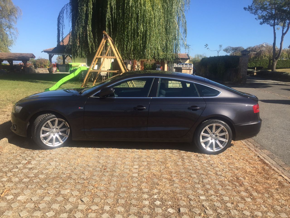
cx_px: 145
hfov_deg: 61.7
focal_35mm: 29
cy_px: 109
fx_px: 243
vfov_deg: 48.2
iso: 32
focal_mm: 4.15
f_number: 2.2
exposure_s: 1/1163
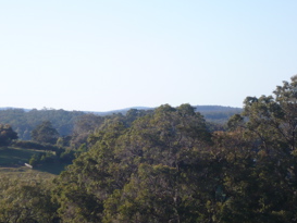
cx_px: 138
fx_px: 1219
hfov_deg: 13.9
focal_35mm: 142
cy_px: 126
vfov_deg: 10.5
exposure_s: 1/320
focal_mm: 16.1
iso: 100
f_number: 4.8
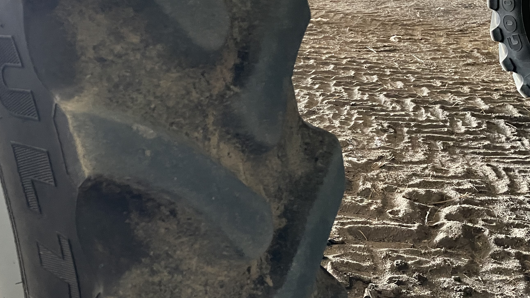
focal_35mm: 44
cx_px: 170
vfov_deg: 27.1
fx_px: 618
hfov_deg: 45.6
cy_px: 161
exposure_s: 1/30
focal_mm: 4.2
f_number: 1.6
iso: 640
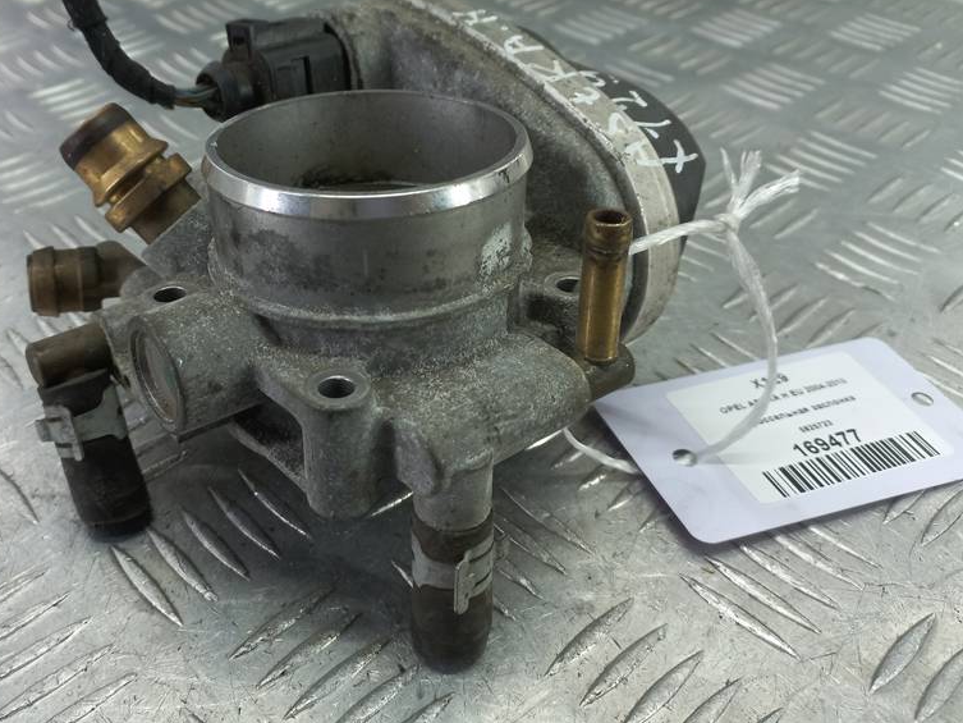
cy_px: 296
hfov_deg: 53.5
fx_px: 946
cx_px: 371
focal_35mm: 34
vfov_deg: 41.6
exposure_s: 1/50
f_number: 1.8
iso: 64
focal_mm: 4.6
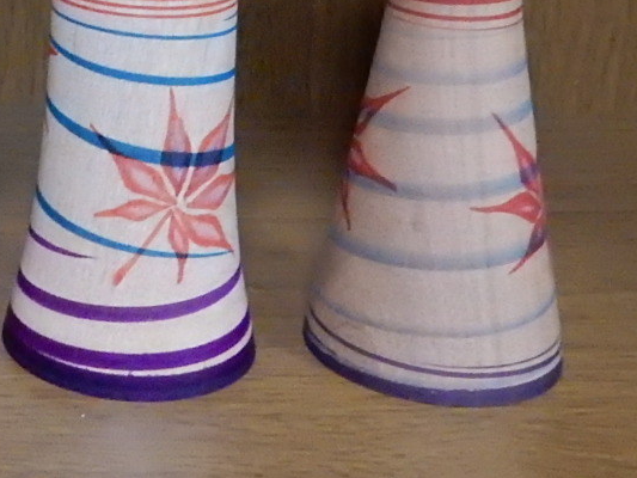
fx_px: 1657
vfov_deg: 15.3
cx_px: -23
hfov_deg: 20.9
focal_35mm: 90
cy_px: -208
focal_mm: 5.4
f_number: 4
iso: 1400
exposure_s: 1/30
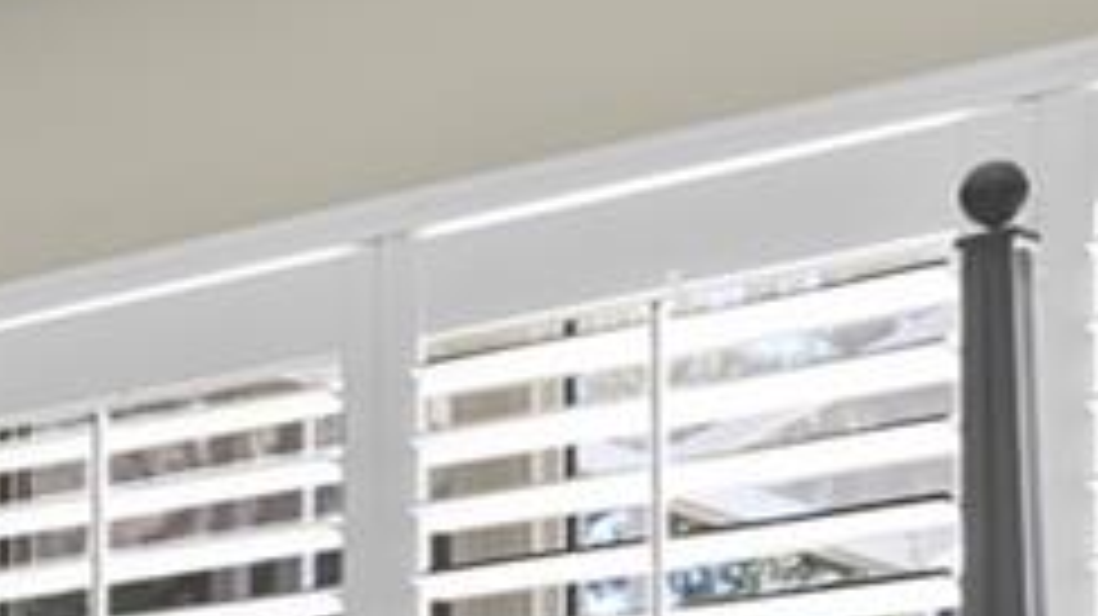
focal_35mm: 110
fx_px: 3201
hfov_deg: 17.3
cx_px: -608
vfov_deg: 10.1
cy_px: 1263
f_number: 2.8
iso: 100
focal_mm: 11
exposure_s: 1/2.5
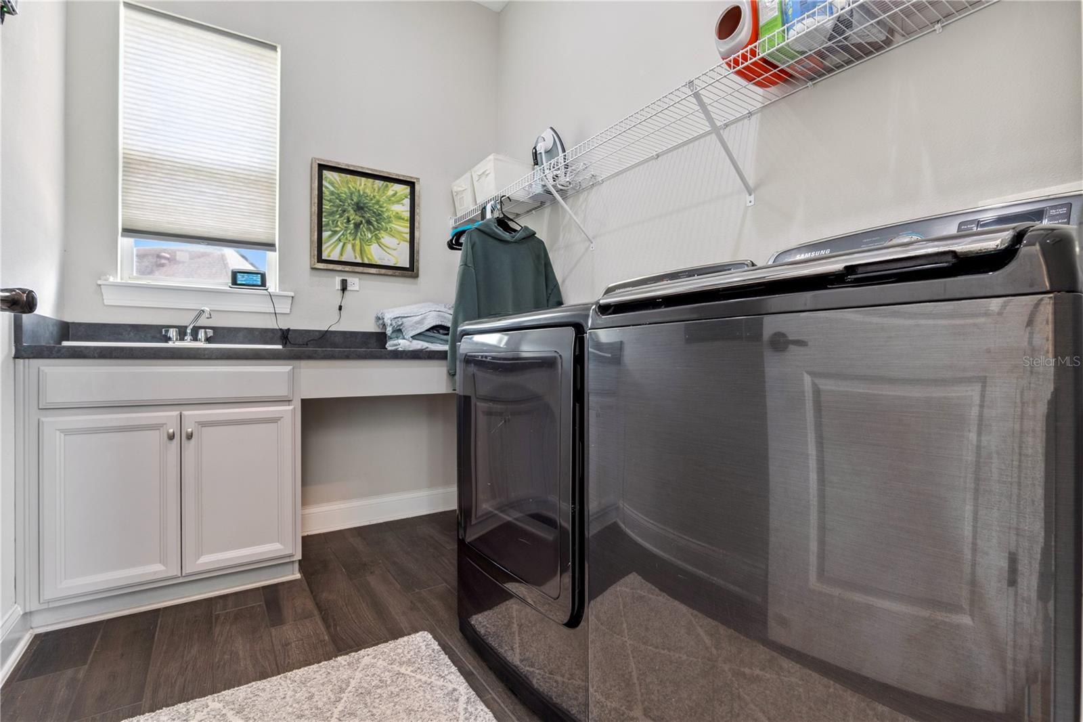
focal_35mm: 16
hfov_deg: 96.7
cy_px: 361
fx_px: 481
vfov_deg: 73.7
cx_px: 542
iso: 800
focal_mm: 16
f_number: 10
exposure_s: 1/10
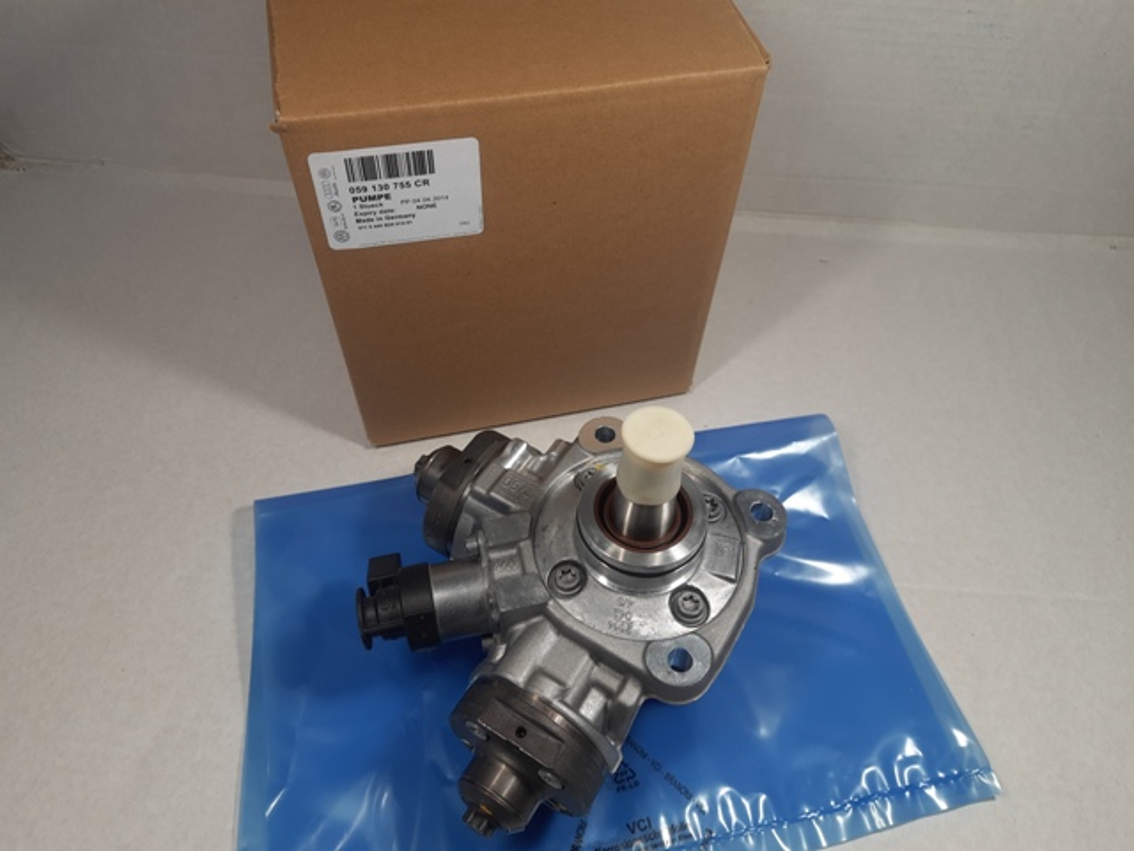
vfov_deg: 56.8
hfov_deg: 71.6
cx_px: 567
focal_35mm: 24
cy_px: 426
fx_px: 786
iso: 32
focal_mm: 5.23
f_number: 1.8
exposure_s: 1/50
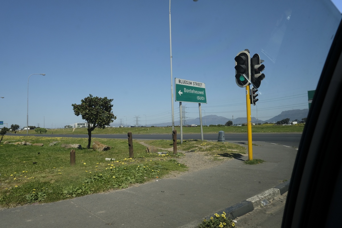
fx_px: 256
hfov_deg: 67.4
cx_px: 171
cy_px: 114
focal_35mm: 27
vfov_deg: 47.9
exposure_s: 1/420
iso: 400
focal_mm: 18
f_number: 8
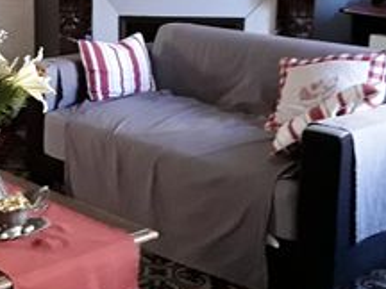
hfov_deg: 24.9
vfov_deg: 19.6
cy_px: 87
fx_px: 836
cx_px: 13
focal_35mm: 75
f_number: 1.9
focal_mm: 2.91
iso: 320
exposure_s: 1/17
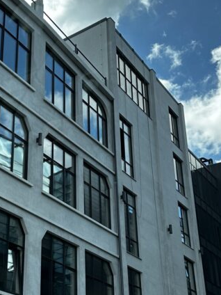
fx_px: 494
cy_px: 195
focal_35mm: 58
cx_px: 52
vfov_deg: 33.0
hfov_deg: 24.9
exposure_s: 1/2203
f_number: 1.78
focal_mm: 6.86
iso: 80
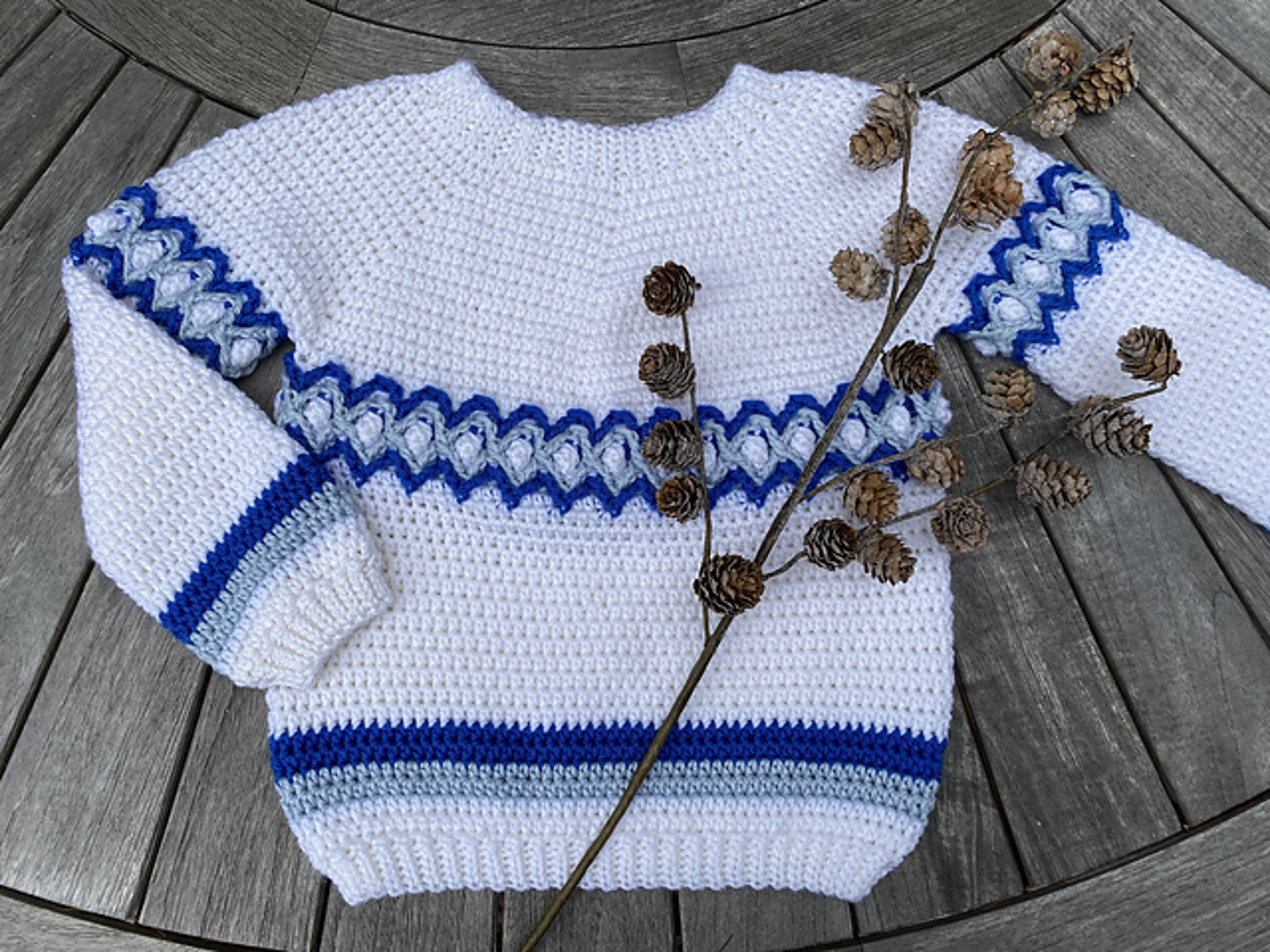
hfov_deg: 67.3
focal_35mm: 26
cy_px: 476
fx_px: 954
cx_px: 635
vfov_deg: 53.1
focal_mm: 4.25
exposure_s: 1/2141
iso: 32
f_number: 1.8
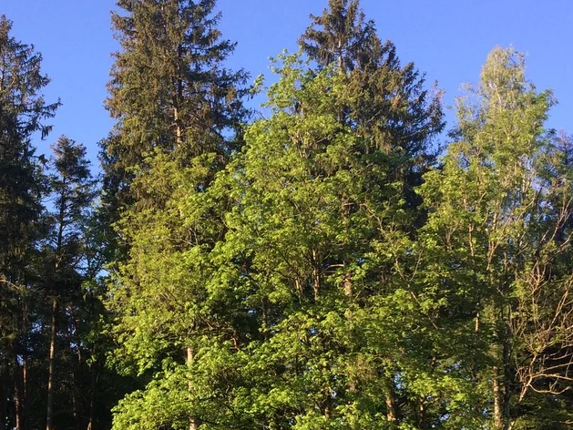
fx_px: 977
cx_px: 221
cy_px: 325
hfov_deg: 32.6
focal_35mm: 59
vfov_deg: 24.5
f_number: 2.2
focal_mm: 4.15
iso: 32
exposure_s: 1/533
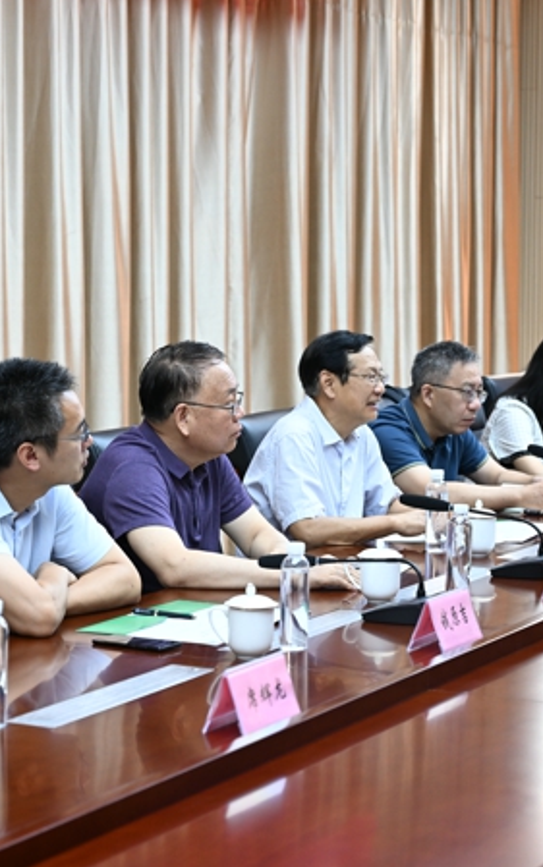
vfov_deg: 22.8
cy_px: 432
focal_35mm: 91
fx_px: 2153
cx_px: 209
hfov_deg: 14.4
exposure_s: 1/60
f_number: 4
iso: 1000
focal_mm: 59
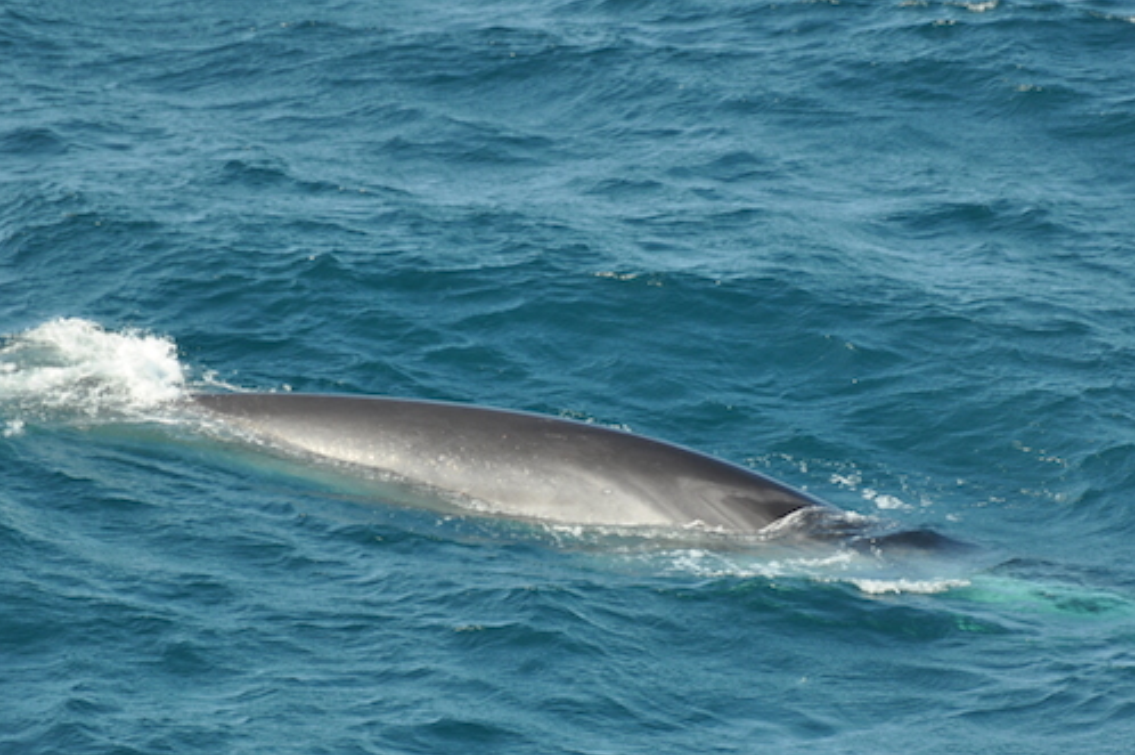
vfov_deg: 2.4
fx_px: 18205
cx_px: 720
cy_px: 466
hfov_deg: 3.6
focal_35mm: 578
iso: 280
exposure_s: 1/500
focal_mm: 300
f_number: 5.6
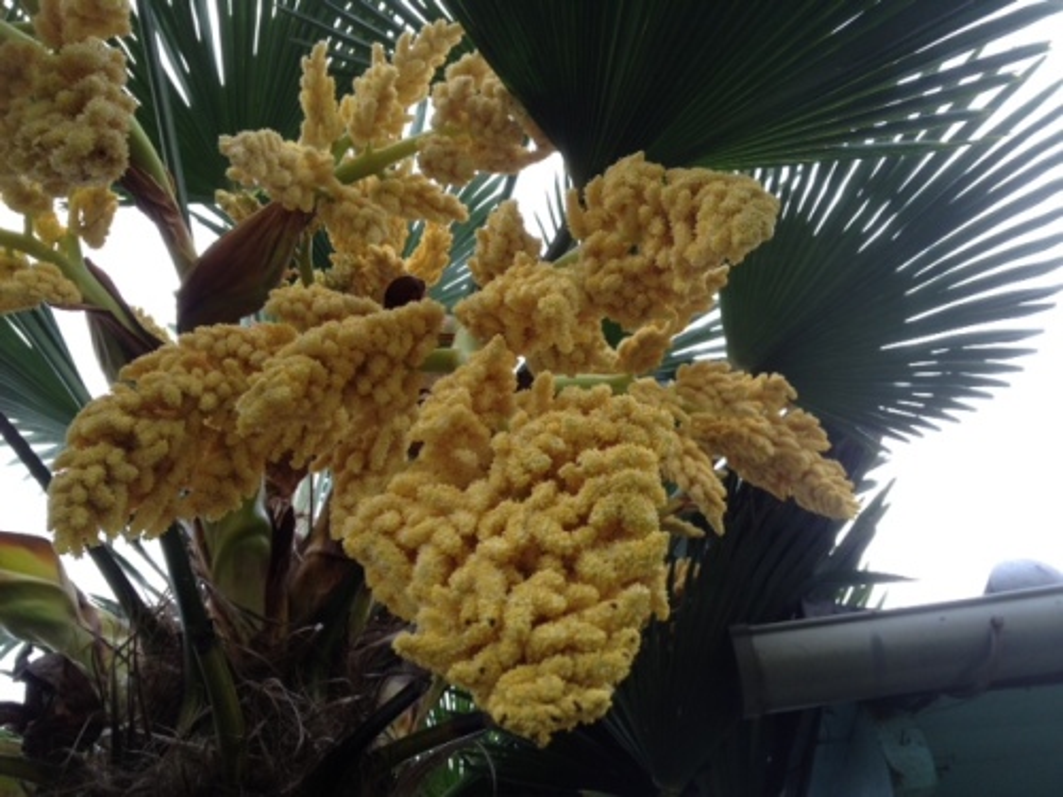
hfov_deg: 52.6
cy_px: 398
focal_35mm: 35
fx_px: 1075
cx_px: 532
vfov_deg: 40.7
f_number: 2.4
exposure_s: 1/120
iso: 64
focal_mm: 4.28
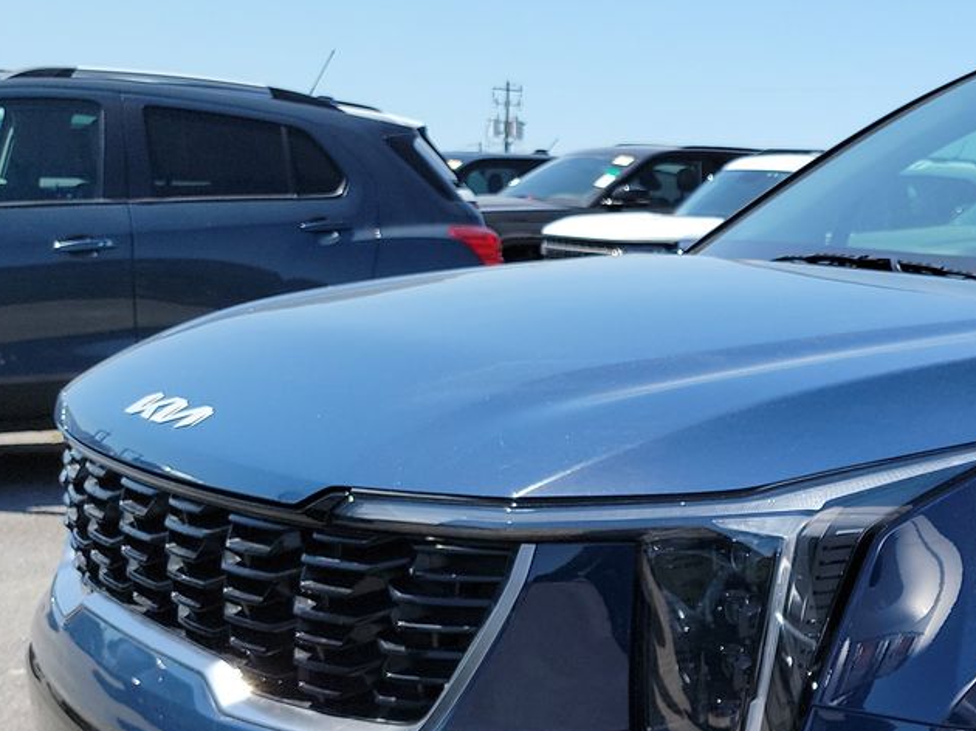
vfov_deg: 23.5
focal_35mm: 61
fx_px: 1719
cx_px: 1049
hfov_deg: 29.0
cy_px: 618
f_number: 1.8
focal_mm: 6.7
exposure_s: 1/594
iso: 50
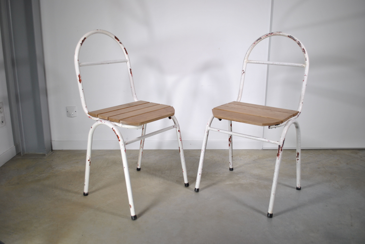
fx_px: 335
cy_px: 122
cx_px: 182
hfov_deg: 57.2
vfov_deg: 40.1
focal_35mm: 33
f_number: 3.8
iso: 200
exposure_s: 1/80
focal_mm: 22
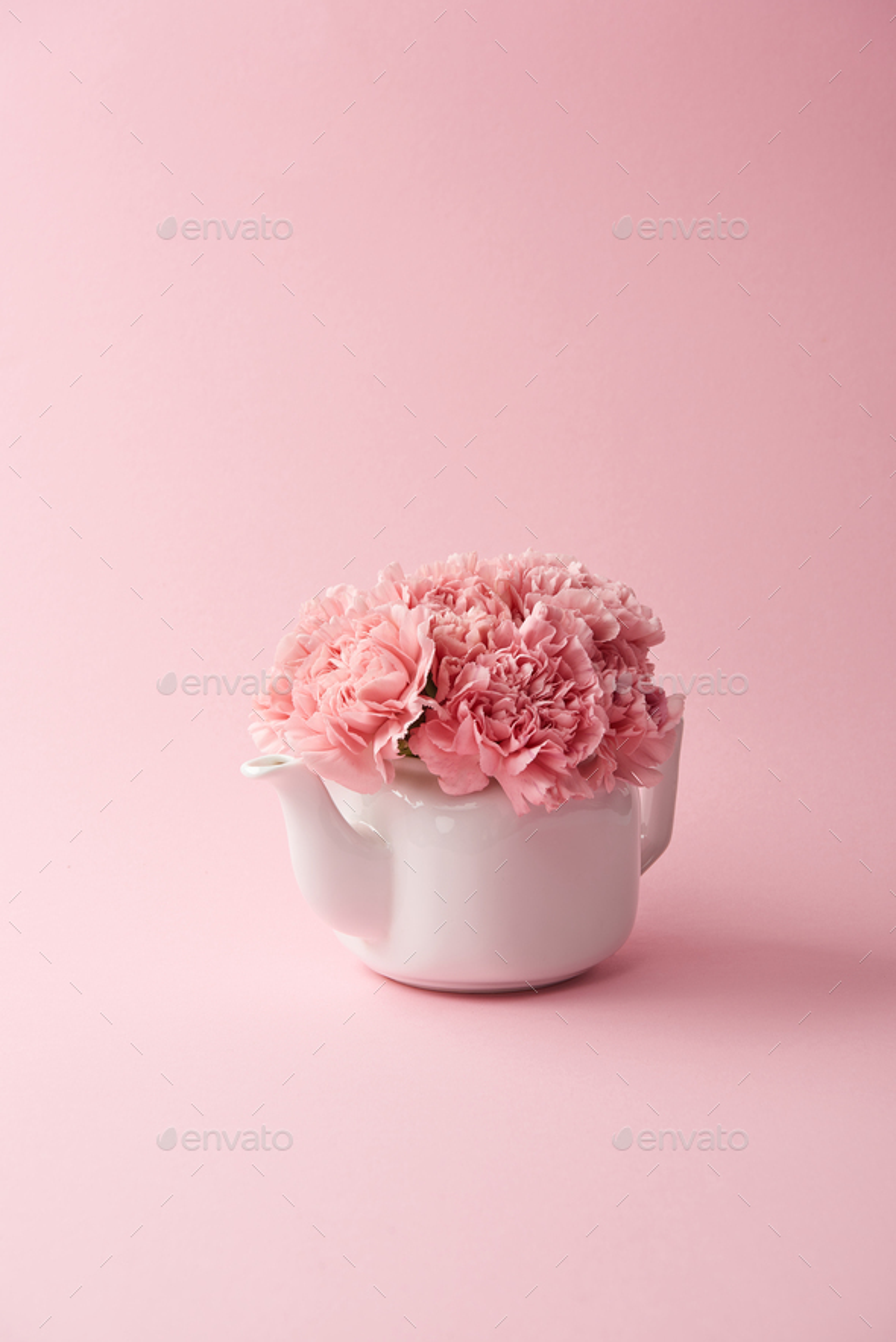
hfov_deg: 19.5
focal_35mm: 70
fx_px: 2611
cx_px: 448
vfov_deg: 28.8
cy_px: 671
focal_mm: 70
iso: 100
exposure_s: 1/160
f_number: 11
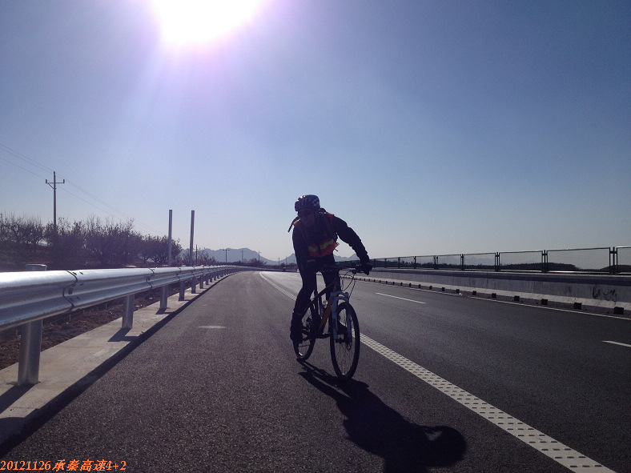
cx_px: 316
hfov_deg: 52.6
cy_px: 236
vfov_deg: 40.7
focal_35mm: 35
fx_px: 638
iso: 64
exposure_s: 1/6135
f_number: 2.4
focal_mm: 4.28
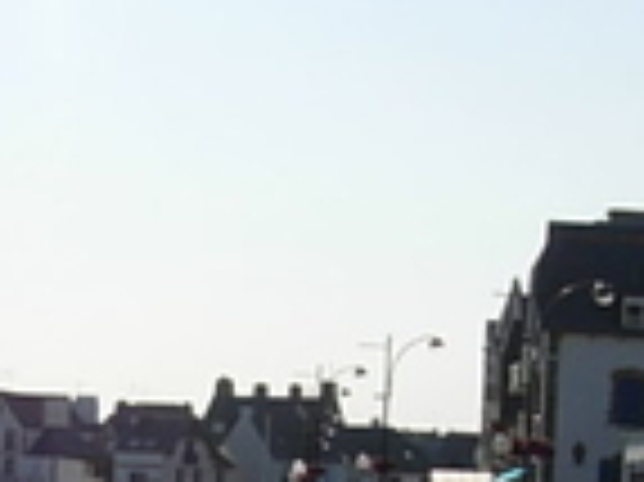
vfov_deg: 9.0
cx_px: -9
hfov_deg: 12.2
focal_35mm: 160
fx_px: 2974
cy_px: 748
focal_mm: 7.8
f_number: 4.8
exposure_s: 1/1490
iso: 64
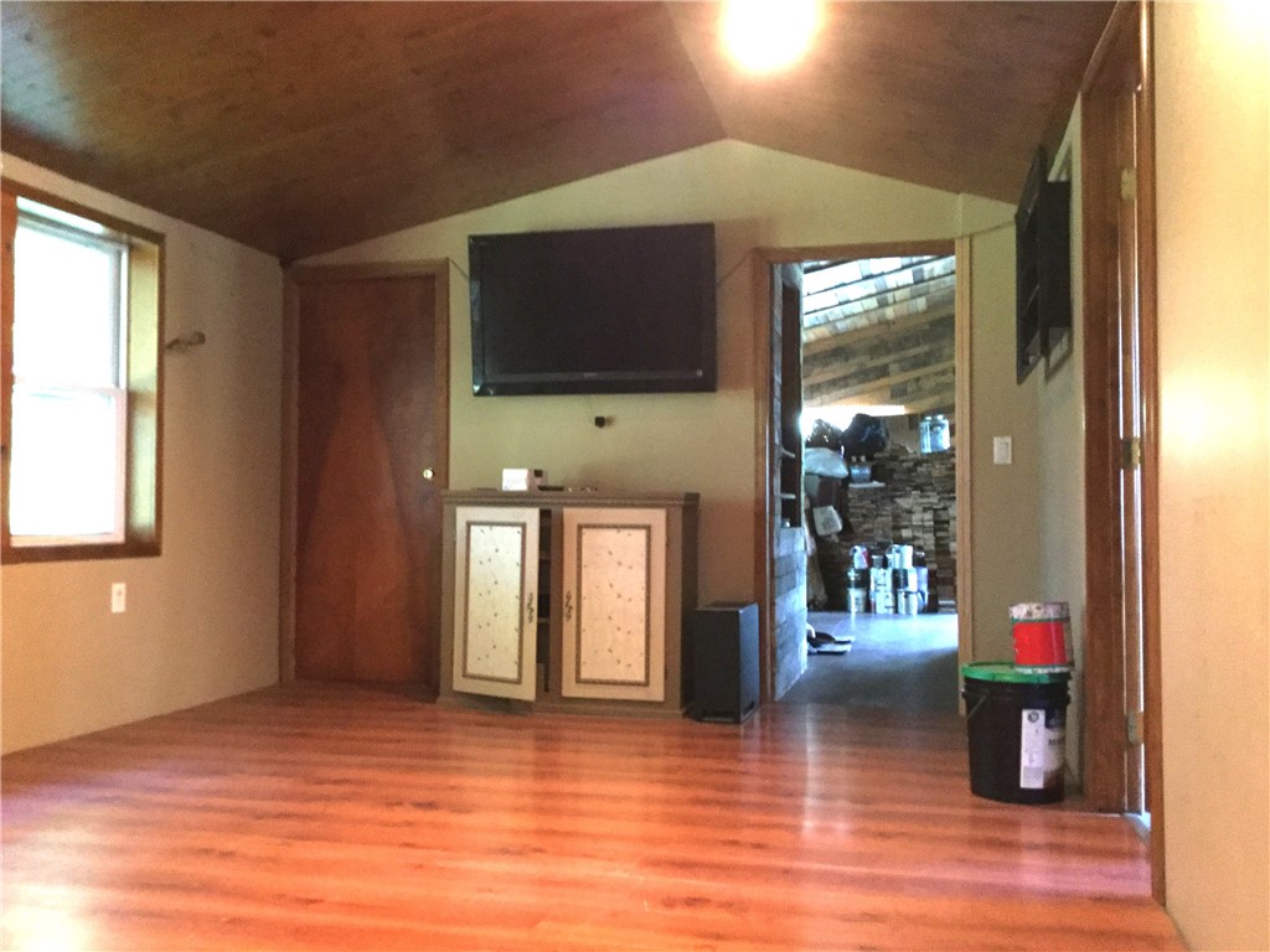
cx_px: 635
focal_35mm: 31
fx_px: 1137
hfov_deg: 58.4
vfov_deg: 45.4
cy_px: 476
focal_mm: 3.3
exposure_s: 1/15
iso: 640
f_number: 2.4
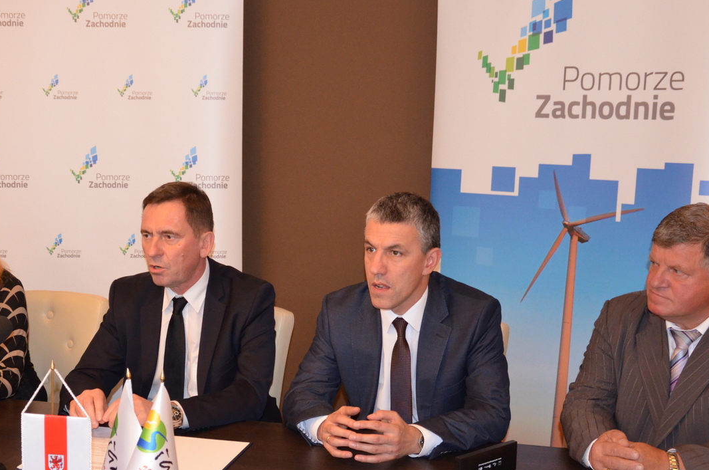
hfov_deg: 36.9
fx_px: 1061
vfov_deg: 24.9
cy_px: 283
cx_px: 299
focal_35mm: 54
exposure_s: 1/60
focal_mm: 24
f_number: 3.8
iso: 2000
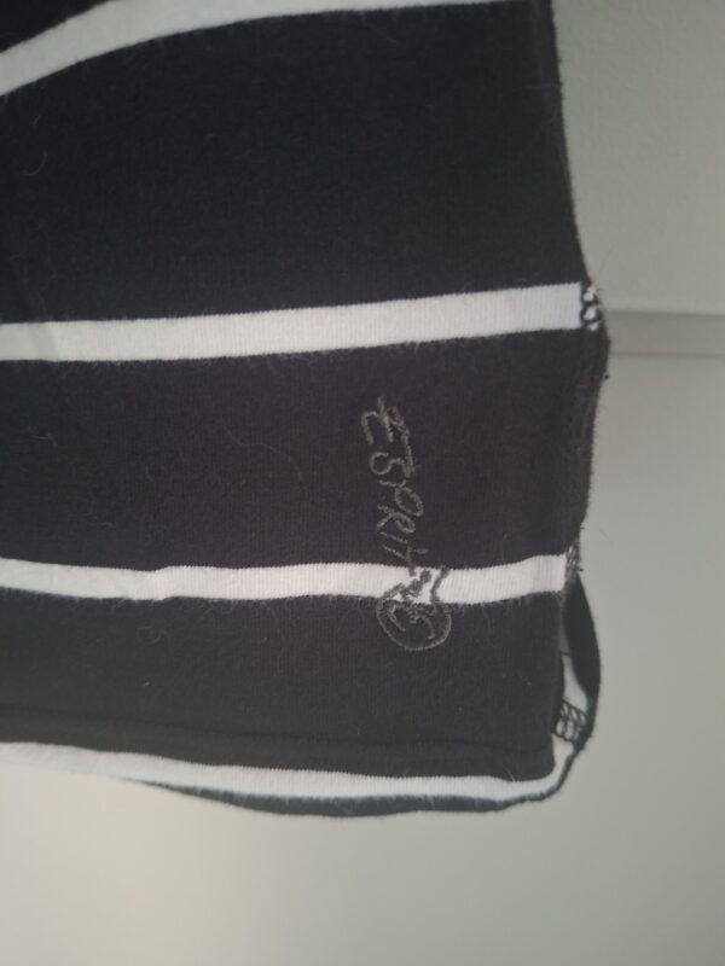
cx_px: 362
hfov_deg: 58.9
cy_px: 483
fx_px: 642
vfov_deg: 73.9
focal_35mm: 23
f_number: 1.8
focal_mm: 5.54
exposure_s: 1/24
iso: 500
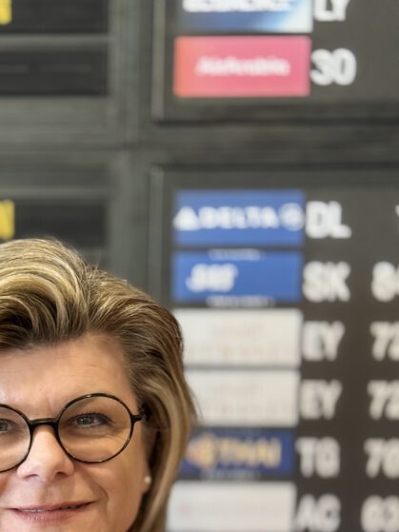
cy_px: 482
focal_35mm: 88
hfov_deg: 16.6
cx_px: 61
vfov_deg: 21.7
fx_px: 1353
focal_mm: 6.76
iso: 160
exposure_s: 1/50
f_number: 1.78
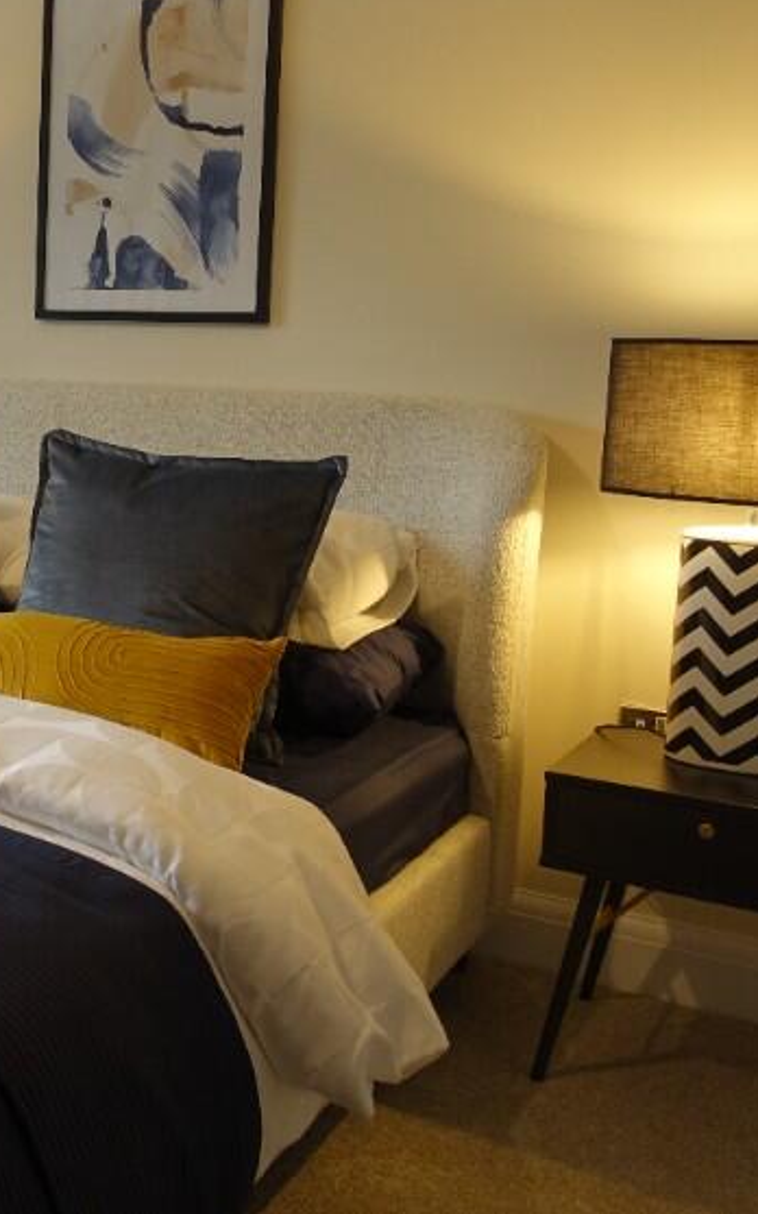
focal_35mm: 45
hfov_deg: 25.8
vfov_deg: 44.1
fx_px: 1488
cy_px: 474
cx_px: -135
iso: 125
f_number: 2
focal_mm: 8.8
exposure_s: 1/30
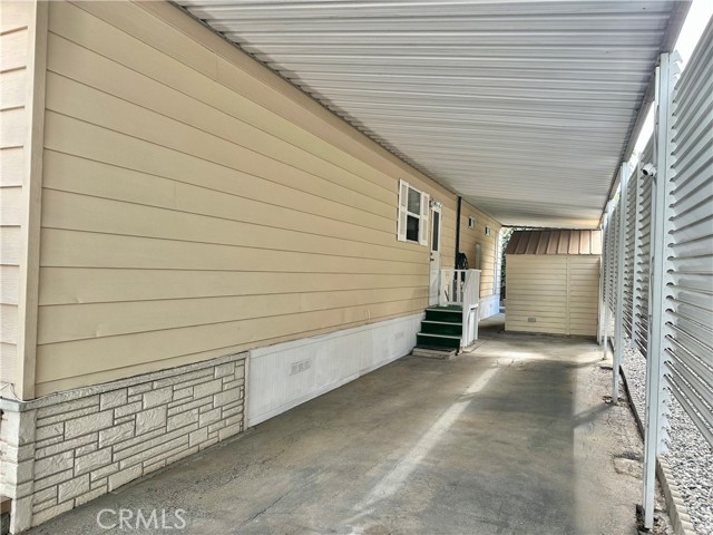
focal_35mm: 24
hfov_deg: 71.6
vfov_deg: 56.8
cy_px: 268
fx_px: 494
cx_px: 356
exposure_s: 1/200
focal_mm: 6.86
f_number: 1.78
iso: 64
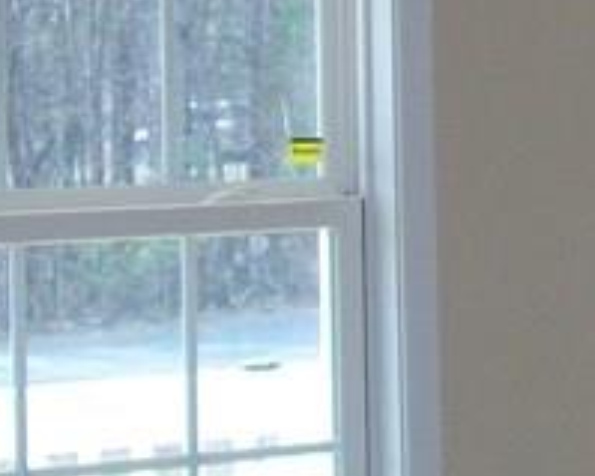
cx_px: 843
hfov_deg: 10.4
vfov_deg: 8.5
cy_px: -3
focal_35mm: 181
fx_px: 3186
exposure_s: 1/125
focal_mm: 6
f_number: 2.7
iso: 64
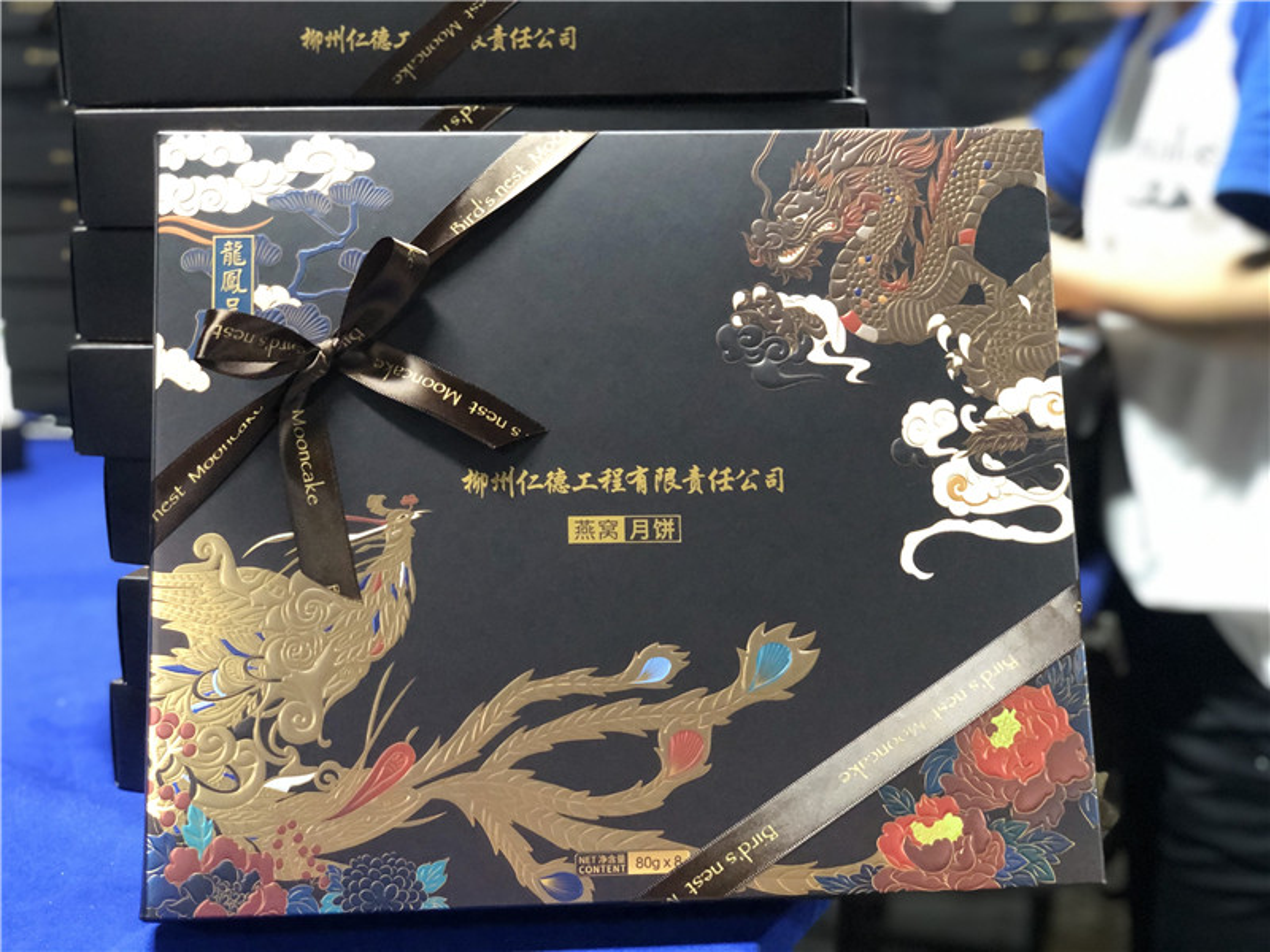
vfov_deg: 28.0
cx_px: 635
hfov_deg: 36.8
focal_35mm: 52
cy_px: 476
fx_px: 1908
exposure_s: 1/8
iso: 250
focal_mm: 6
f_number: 2.4
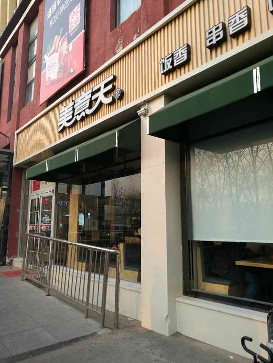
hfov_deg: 51.4
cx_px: 136
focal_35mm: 27
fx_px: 284
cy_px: 182
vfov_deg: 65.3
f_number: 2.2
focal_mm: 4.5
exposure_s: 1/139
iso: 50
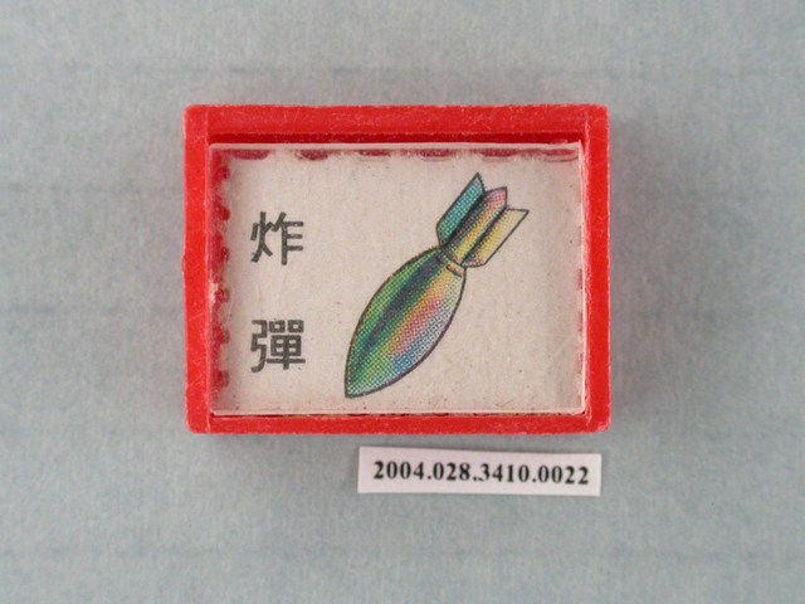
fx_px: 3349
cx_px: 402
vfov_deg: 10.3
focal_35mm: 144
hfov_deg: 13.7
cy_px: 302
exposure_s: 1/30
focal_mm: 29.9
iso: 200
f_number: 6.2
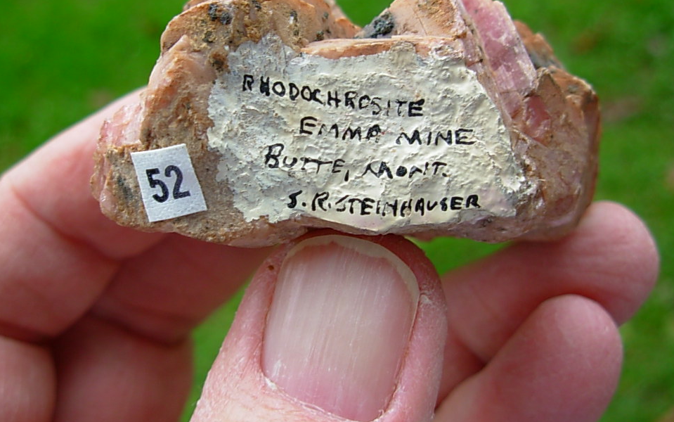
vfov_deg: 29.8
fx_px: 790
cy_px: 160
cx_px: 323
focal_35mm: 43
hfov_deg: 46.2
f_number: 2.9
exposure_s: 1/50.8
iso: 50
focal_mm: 6.3
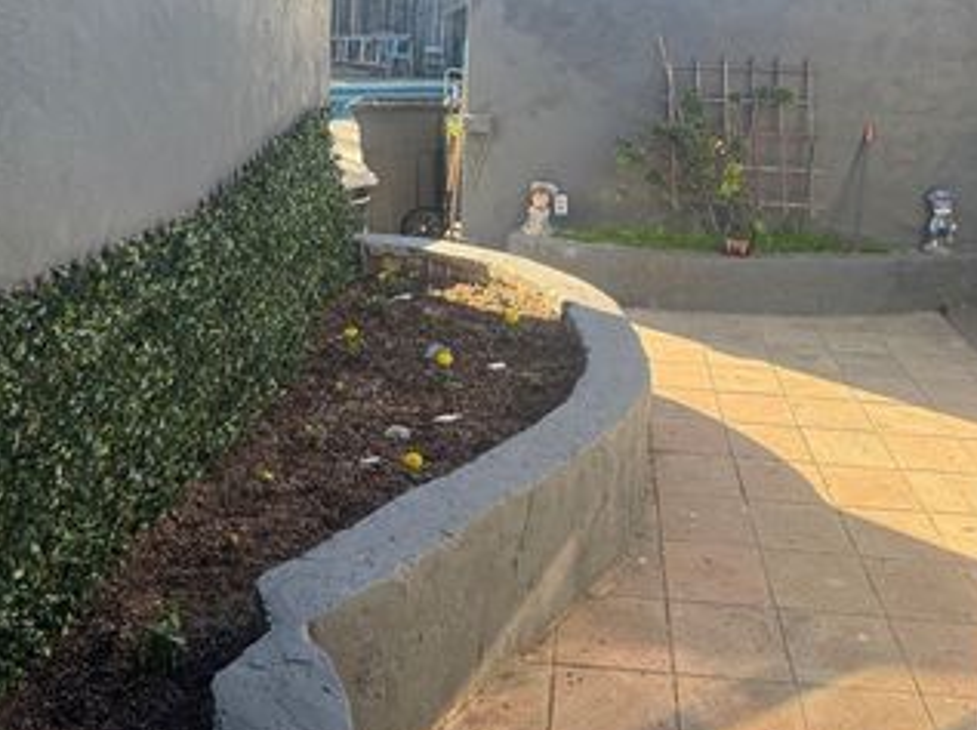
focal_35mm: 45
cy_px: 180
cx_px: 496
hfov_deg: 42.1
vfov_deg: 31.5
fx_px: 1269
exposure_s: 1/553
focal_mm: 6.76
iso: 80
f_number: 1.78
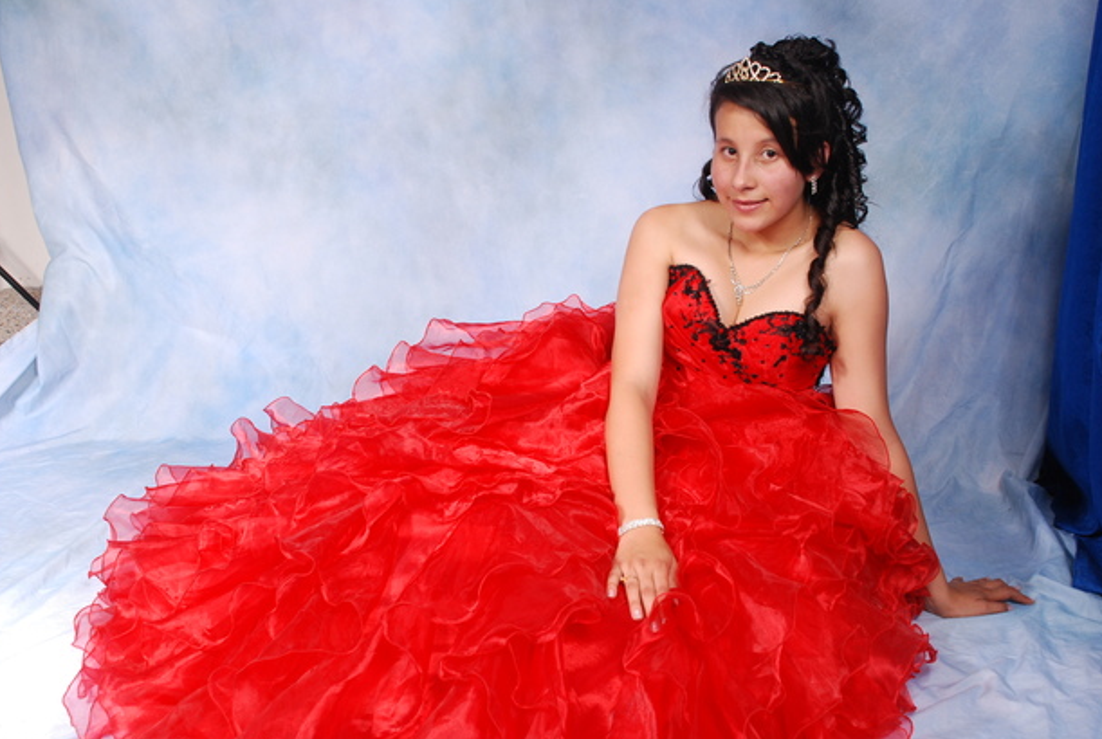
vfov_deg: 30.6
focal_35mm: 44
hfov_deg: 44.4
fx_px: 1350
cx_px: 550
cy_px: 384
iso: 400
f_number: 7.1
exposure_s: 1/60
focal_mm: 28
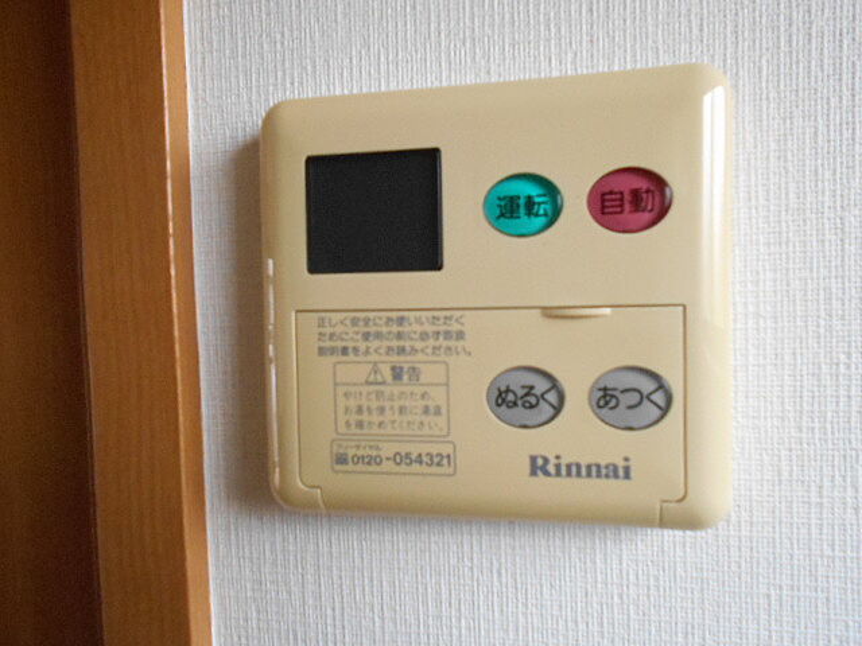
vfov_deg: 53.1
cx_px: 431
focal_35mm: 26
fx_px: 647
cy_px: 323
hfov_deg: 67.3
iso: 800
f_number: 3.2
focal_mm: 4.6
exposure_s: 1/50
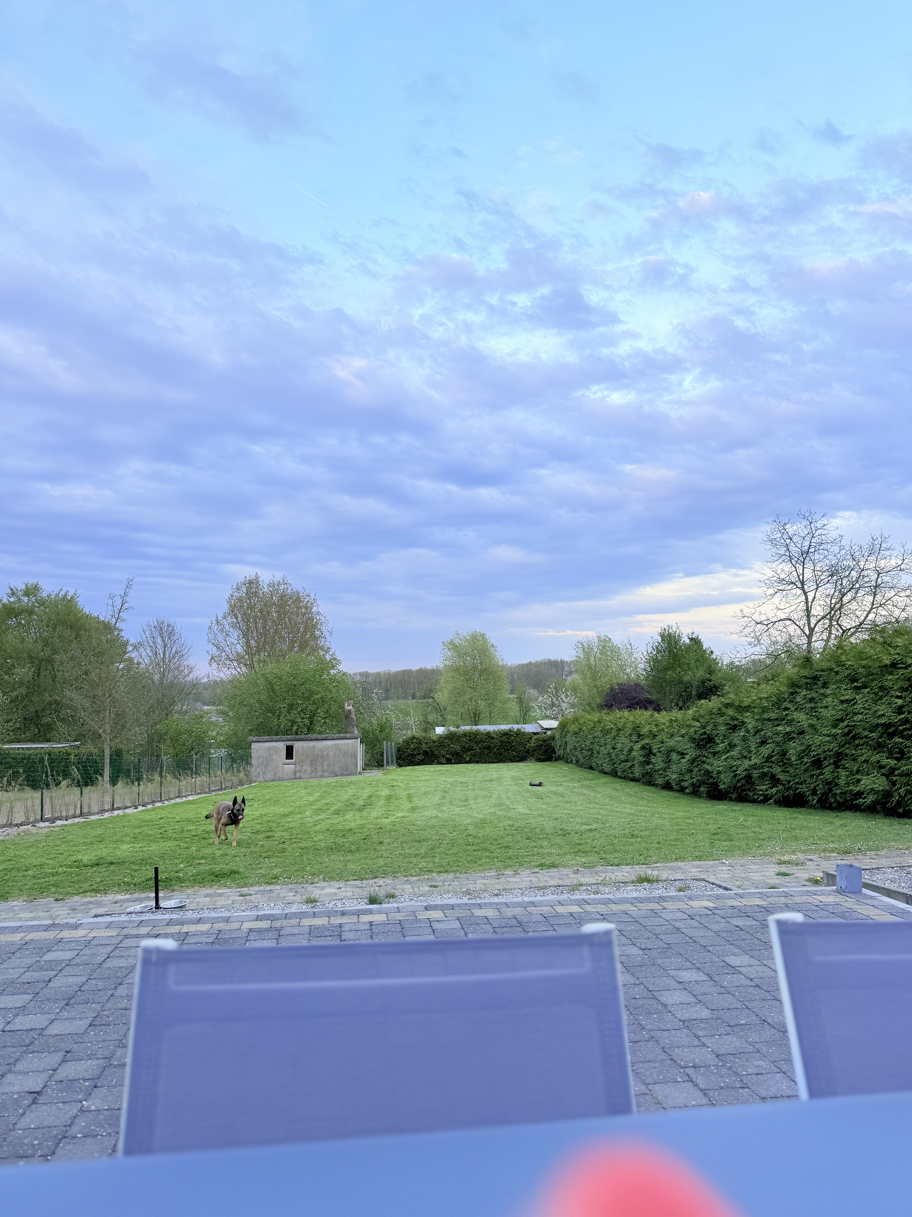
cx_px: 456
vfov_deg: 71.6
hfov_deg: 56.8
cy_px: 608
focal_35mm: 24
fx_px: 843
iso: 64
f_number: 1.78
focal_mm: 6.76
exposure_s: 1/215
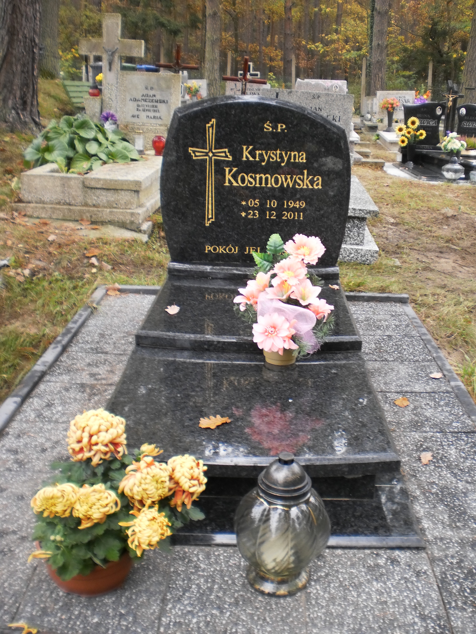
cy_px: 317
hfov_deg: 39.7
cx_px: 238
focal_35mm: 36
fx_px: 660
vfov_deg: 51.4
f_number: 3.1
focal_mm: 6.3
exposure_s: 1/30
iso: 100
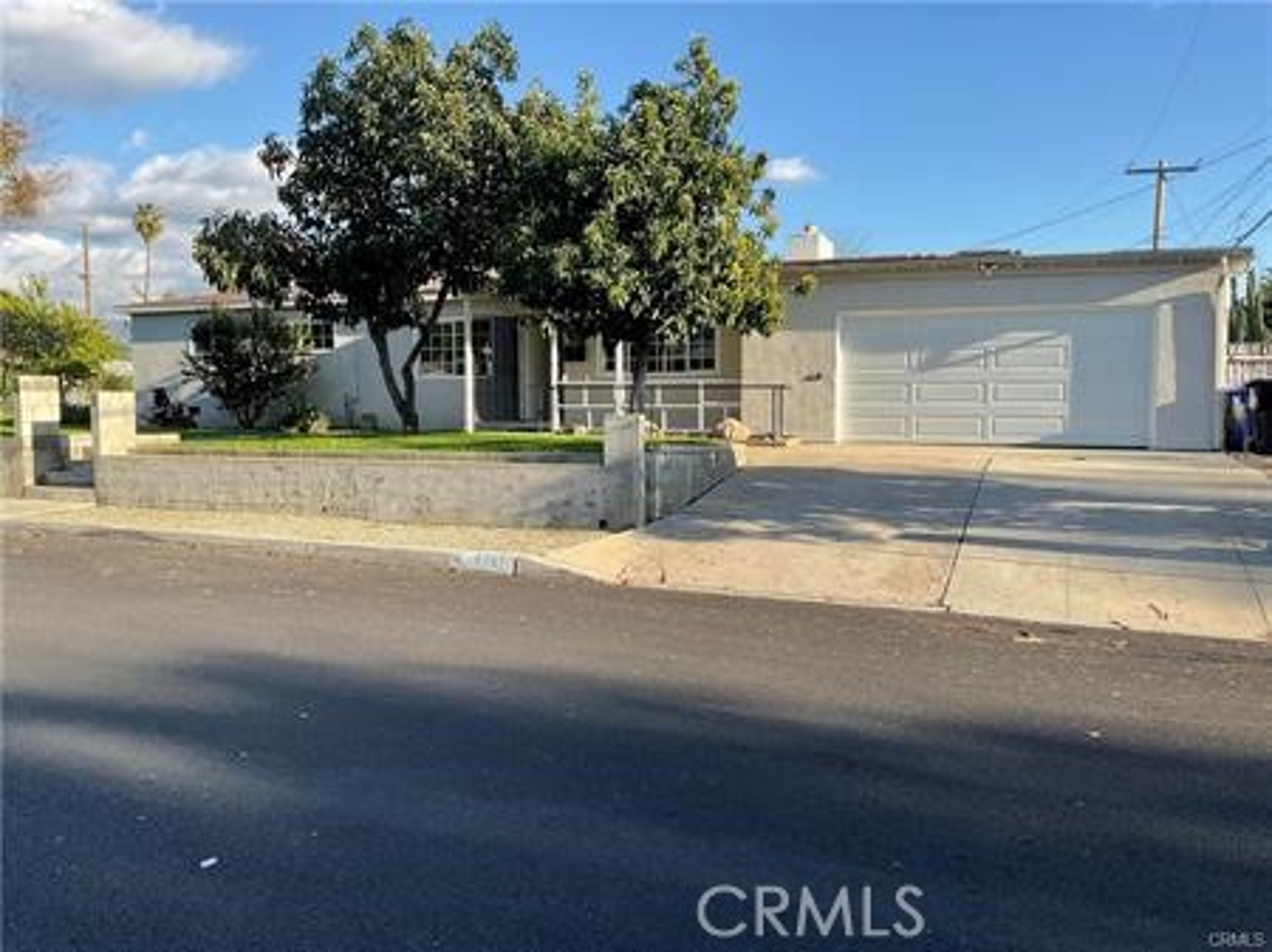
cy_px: 476
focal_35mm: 29
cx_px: 636
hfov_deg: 61.7
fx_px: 1065
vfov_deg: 48.2
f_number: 1.8
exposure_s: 1/829
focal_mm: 3
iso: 16
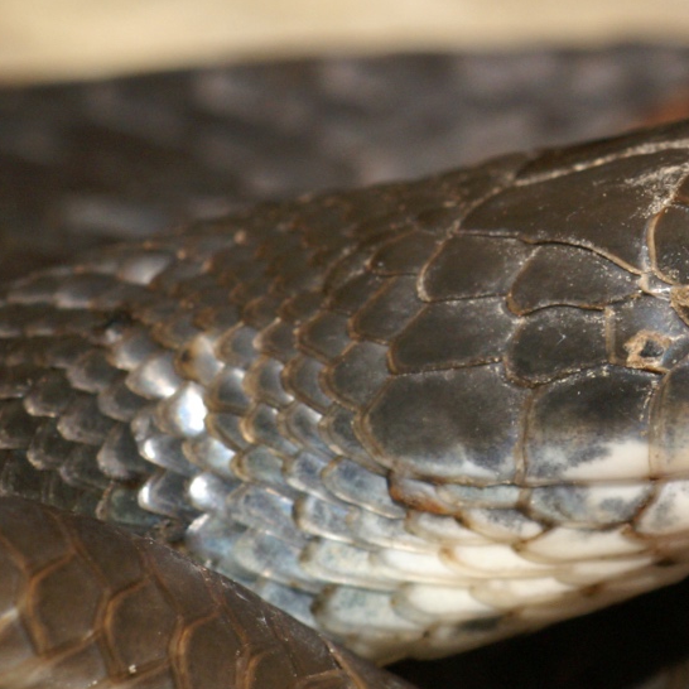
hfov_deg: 4.7
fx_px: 8400
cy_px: 242
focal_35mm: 373
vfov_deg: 4.7
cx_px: 891
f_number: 10
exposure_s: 1/200
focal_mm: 100
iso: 800
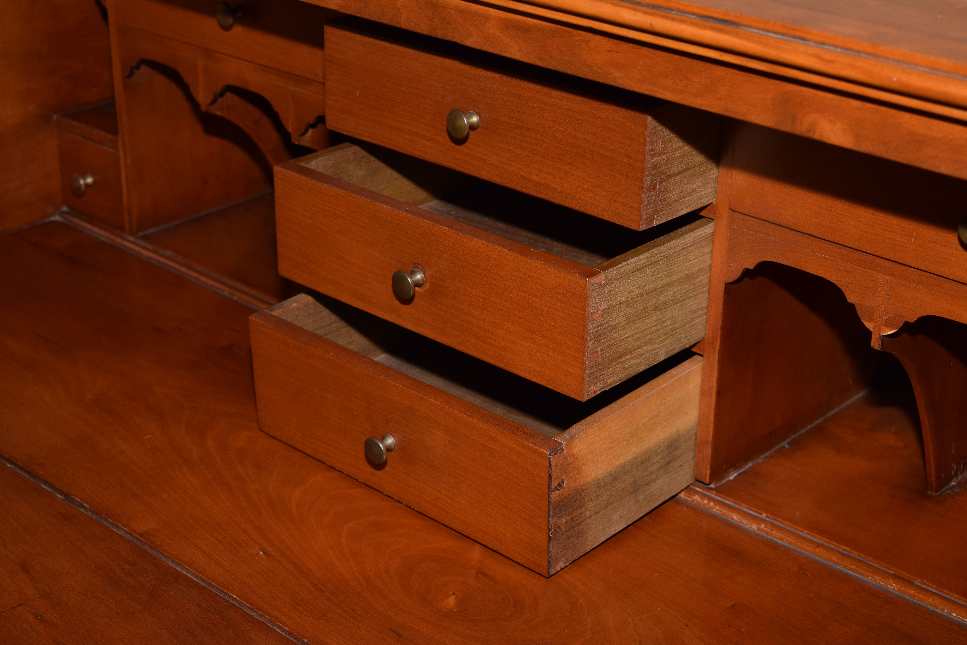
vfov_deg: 21.6
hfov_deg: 31.9
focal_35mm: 63
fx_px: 1692
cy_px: 322
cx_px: 484
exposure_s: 1/125
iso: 400
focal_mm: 42
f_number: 6.3
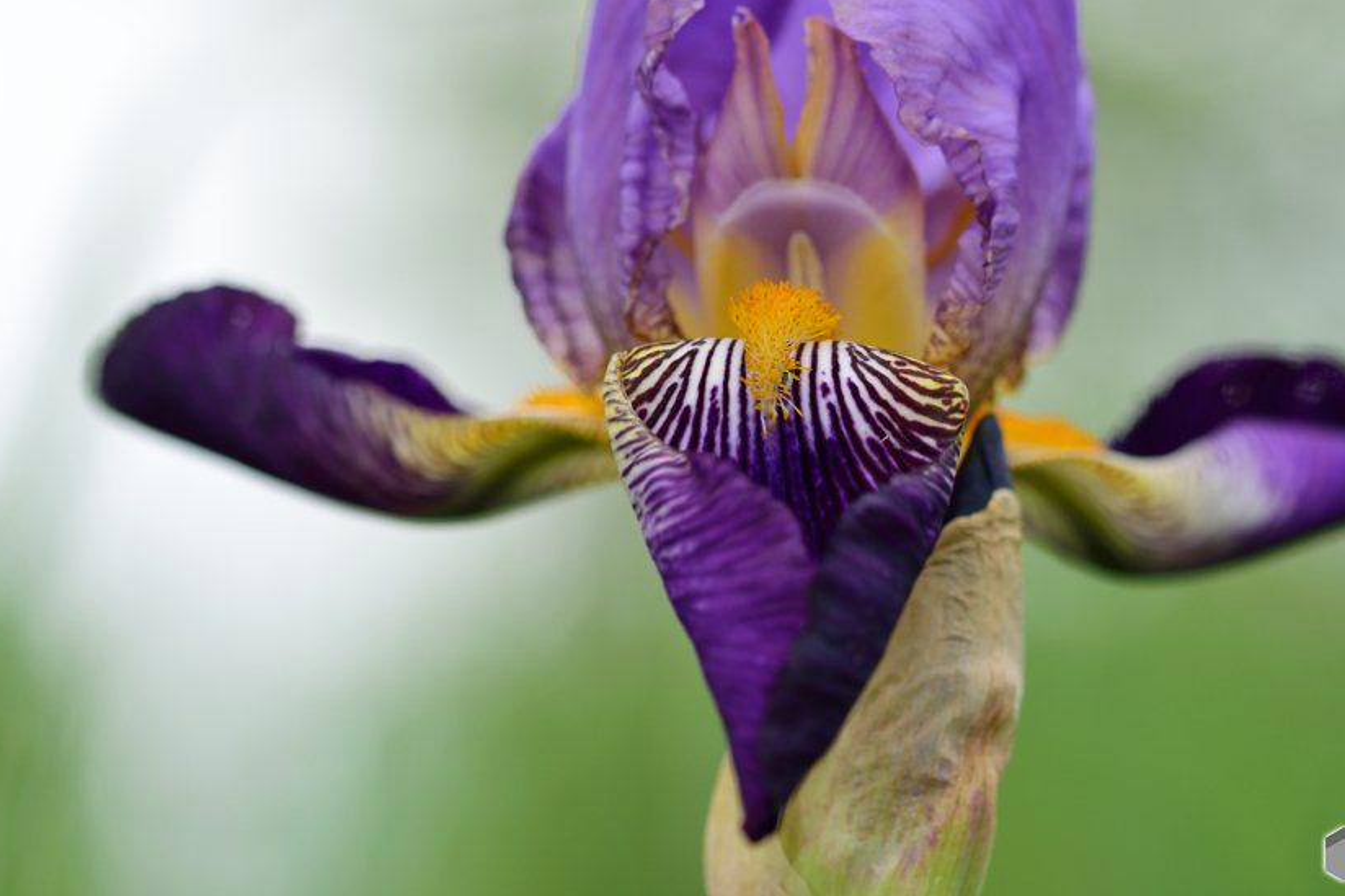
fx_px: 7307
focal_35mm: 196
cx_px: 774
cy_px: 344
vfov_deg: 7.0
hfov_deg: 10.5
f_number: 5
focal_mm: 105
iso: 100
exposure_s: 1/400
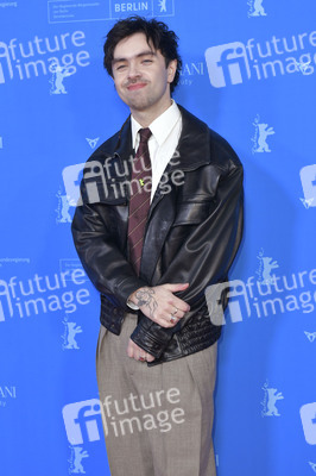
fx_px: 923
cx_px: 158
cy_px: 238
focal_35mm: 70
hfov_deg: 19.4
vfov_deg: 28.9
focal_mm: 70
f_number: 5.6
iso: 1600
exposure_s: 1/200
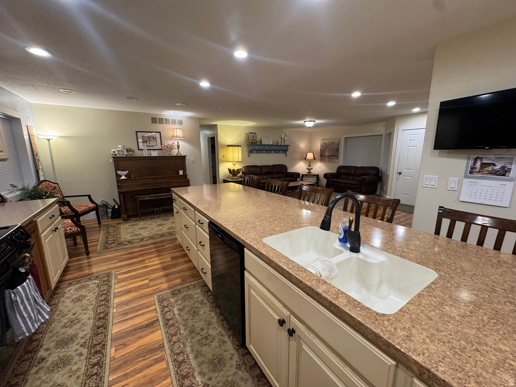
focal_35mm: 14
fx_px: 209
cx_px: 258
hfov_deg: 102.1
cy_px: 194
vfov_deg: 85.7
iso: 200
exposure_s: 1/60
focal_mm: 2.22
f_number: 2.2
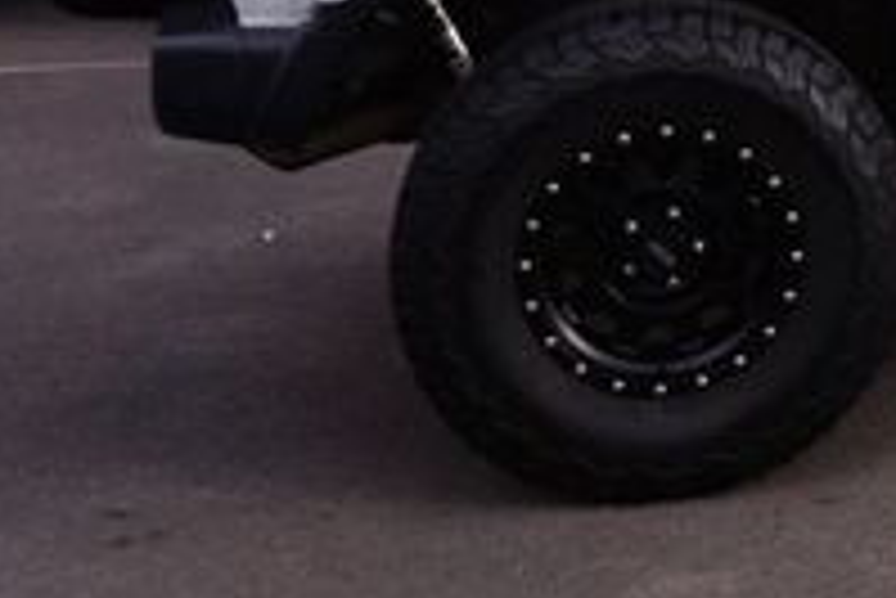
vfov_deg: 16.8
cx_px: 1243
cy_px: -162
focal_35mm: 77
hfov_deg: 22.7
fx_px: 1918
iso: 100
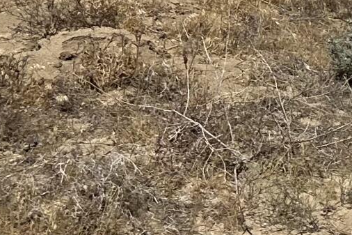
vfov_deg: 8.7
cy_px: -266
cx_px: 810
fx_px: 1447
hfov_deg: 11.7
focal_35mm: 148
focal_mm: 6.86
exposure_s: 1/12048
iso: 80
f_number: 1.78
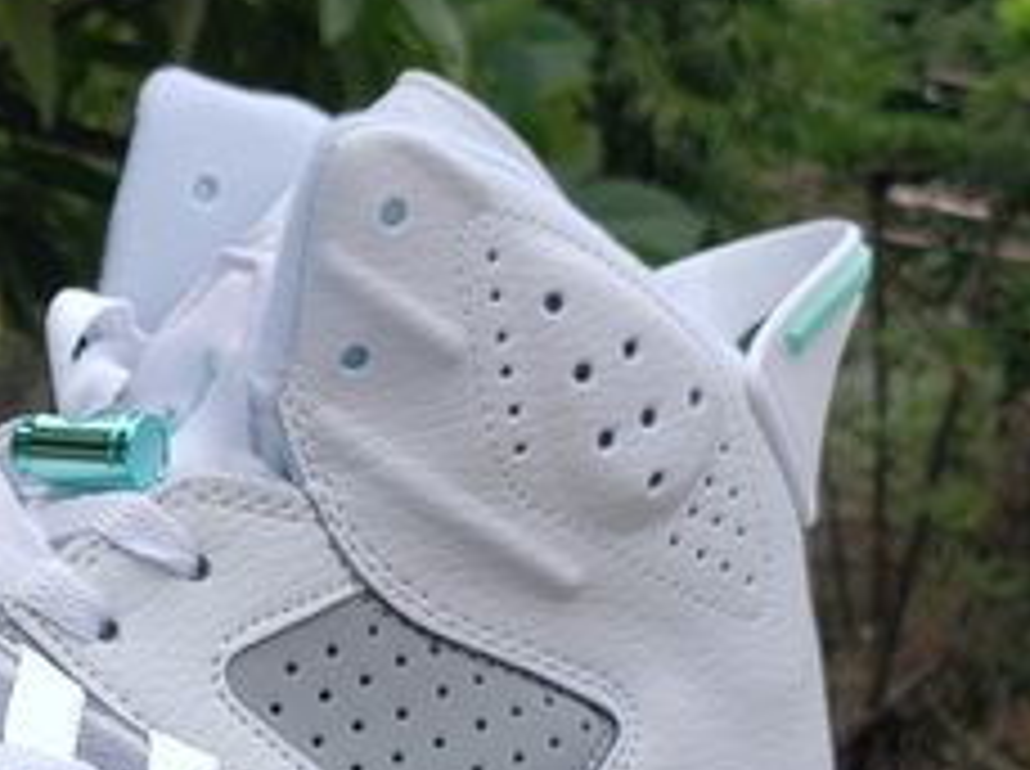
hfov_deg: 20.3
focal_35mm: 91
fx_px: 2703
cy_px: 743
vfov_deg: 15.9
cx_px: -184
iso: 50
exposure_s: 1/419
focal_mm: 4.3
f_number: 2.4
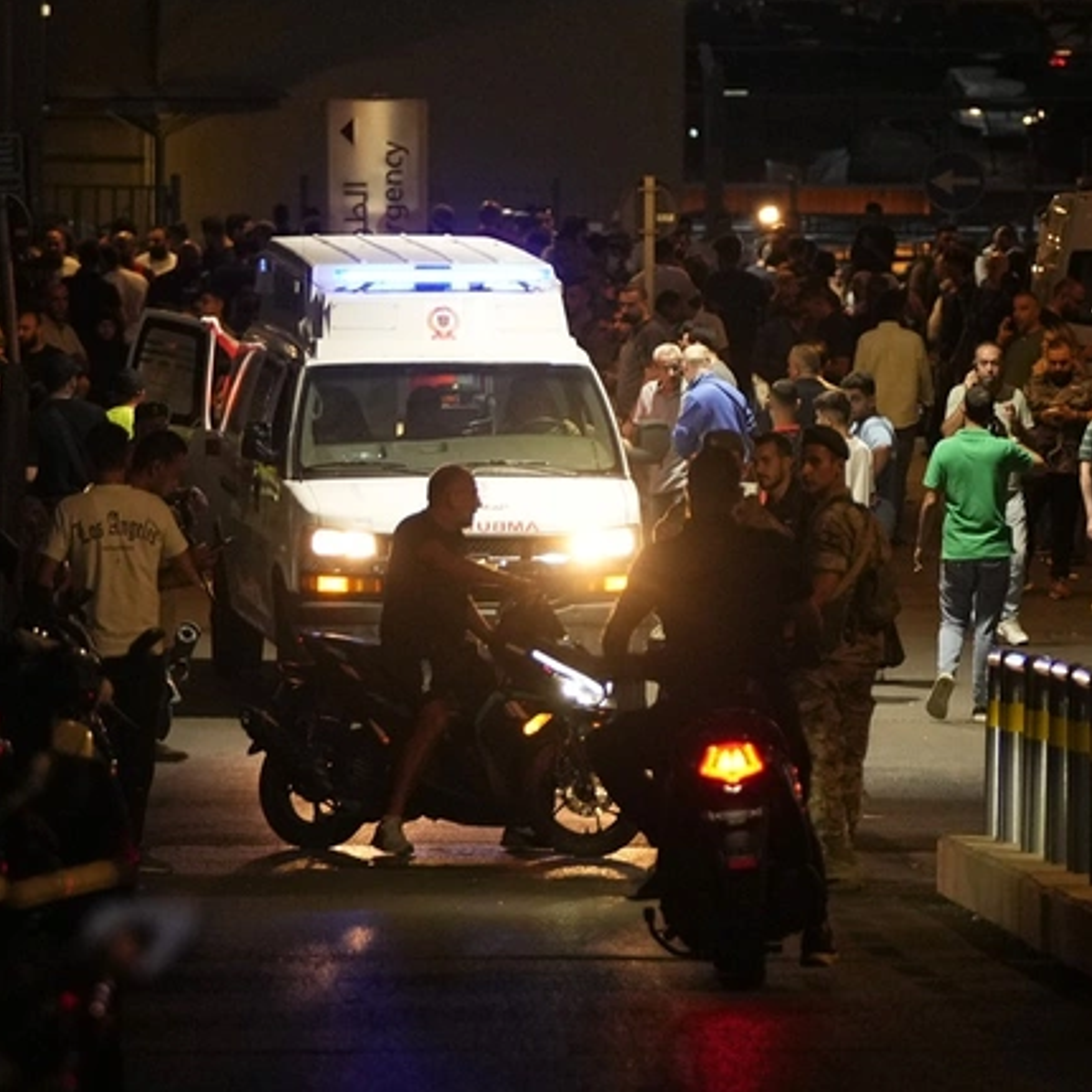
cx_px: 650
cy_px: 545
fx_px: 5139
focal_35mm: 144
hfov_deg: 12.1
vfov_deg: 12.1
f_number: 2.8
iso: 2000
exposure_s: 1/200
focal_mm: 112
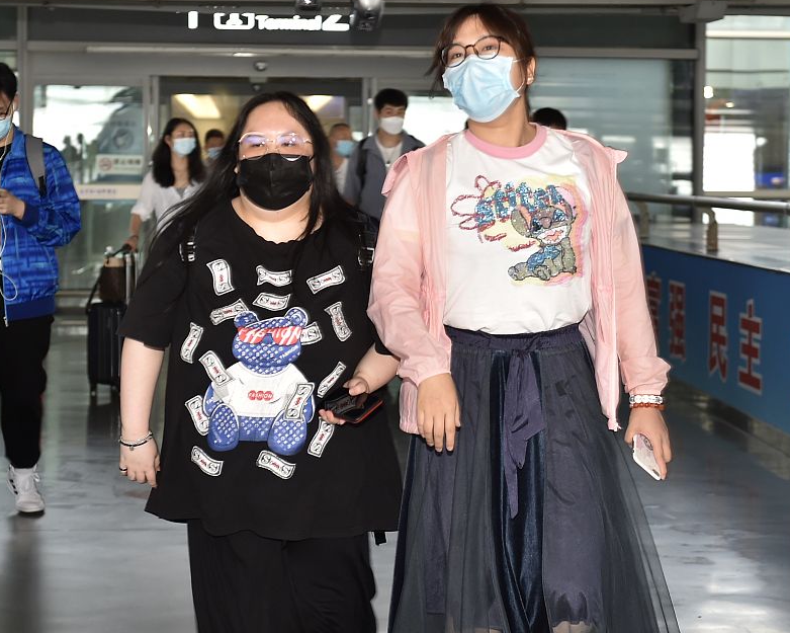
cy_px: 309
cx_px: 354
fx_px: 1754
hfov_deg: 25.4
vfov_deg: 20.4
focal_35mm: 75
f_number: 3.5
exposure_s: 1/60
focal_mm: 52
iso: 800
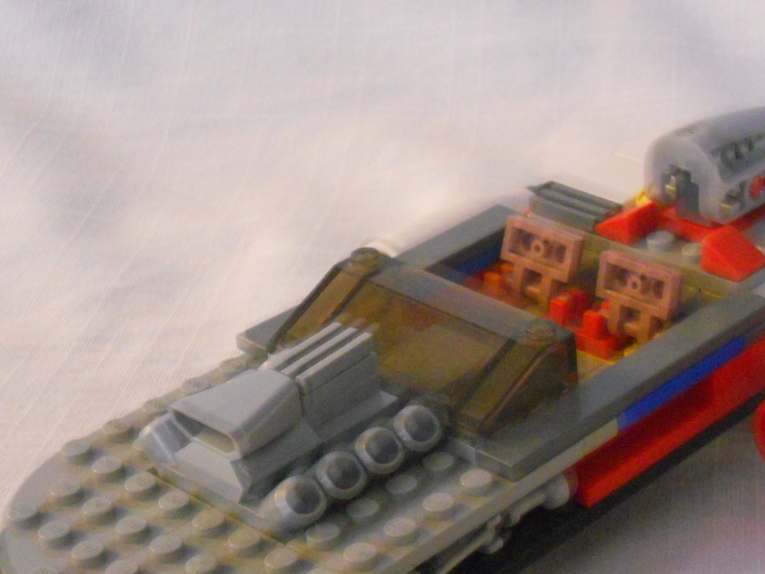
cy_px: 409
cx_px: 508
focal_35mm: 103
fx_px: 2276
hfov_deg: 19.0
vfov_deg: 14.3
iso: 800
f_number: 5.3
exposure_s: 1/1.6
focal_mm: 11.7
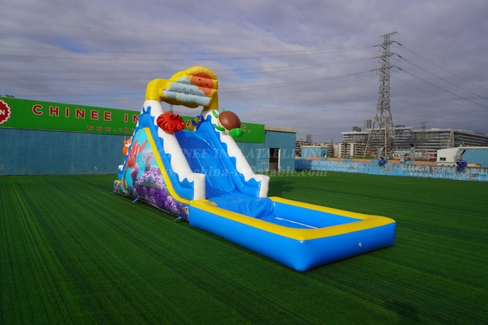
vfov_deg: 53.1
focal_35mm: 24
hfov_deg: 73.7
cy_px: 162
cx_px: 244
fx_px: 325
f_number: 10
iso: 100
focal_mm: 16
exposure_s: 1/200
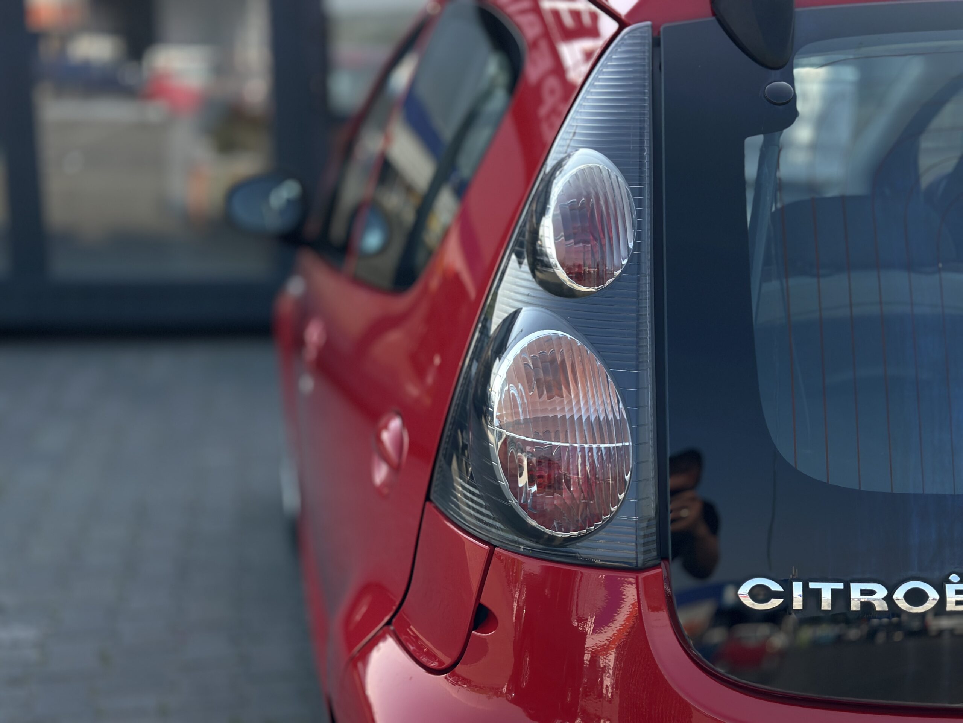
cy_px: 362
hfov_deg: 39.7
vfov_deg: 30.3
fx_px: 1335
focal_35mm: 48
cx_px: 482
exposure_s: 1/1992
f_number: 1.78
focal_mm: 6.86
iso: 80
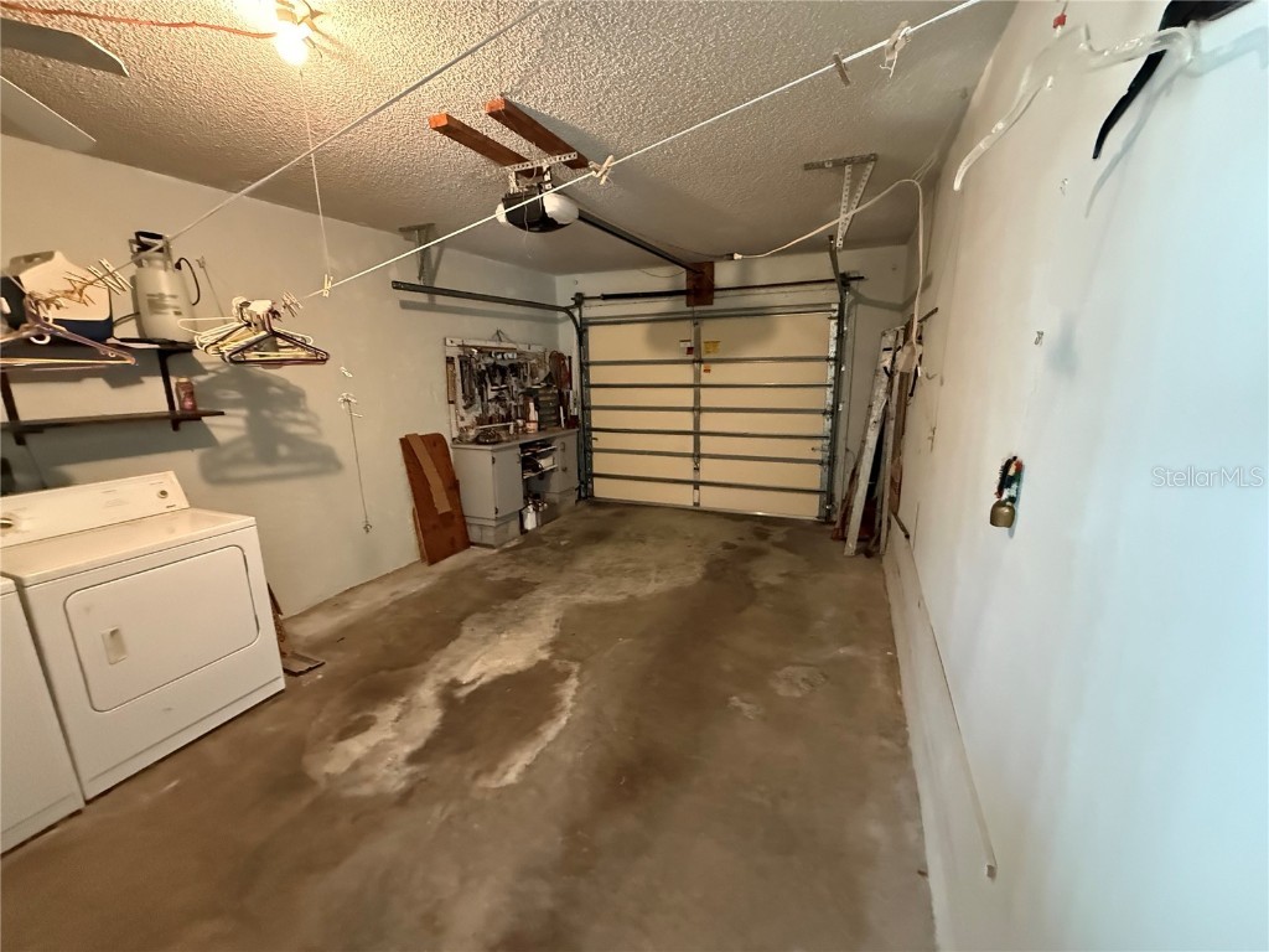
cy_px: 476
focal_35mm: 14
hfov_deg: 102.1
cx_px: 634
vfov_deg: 85.7
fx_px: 513
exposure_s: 1/40
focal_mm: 2.22
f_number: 2.2
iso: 1250
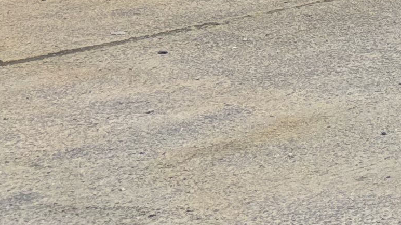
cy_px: -542
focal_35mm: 148
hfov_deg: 11.3
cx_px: 1045
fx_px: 1573
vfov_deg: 7.0
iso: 50
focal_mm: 5.96
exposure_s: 1/4854
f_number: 1.6
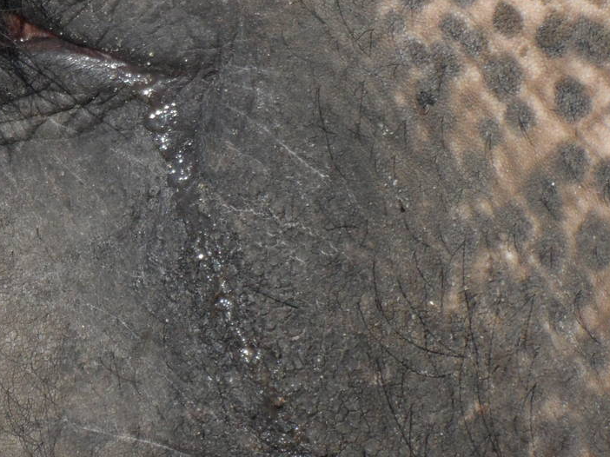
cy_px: 68
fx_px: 12049
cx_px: -50
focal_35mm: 684
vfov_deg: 2.2
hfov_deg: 2.9
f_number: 5.4
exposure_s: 1/1000
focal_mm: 49.4
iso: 200
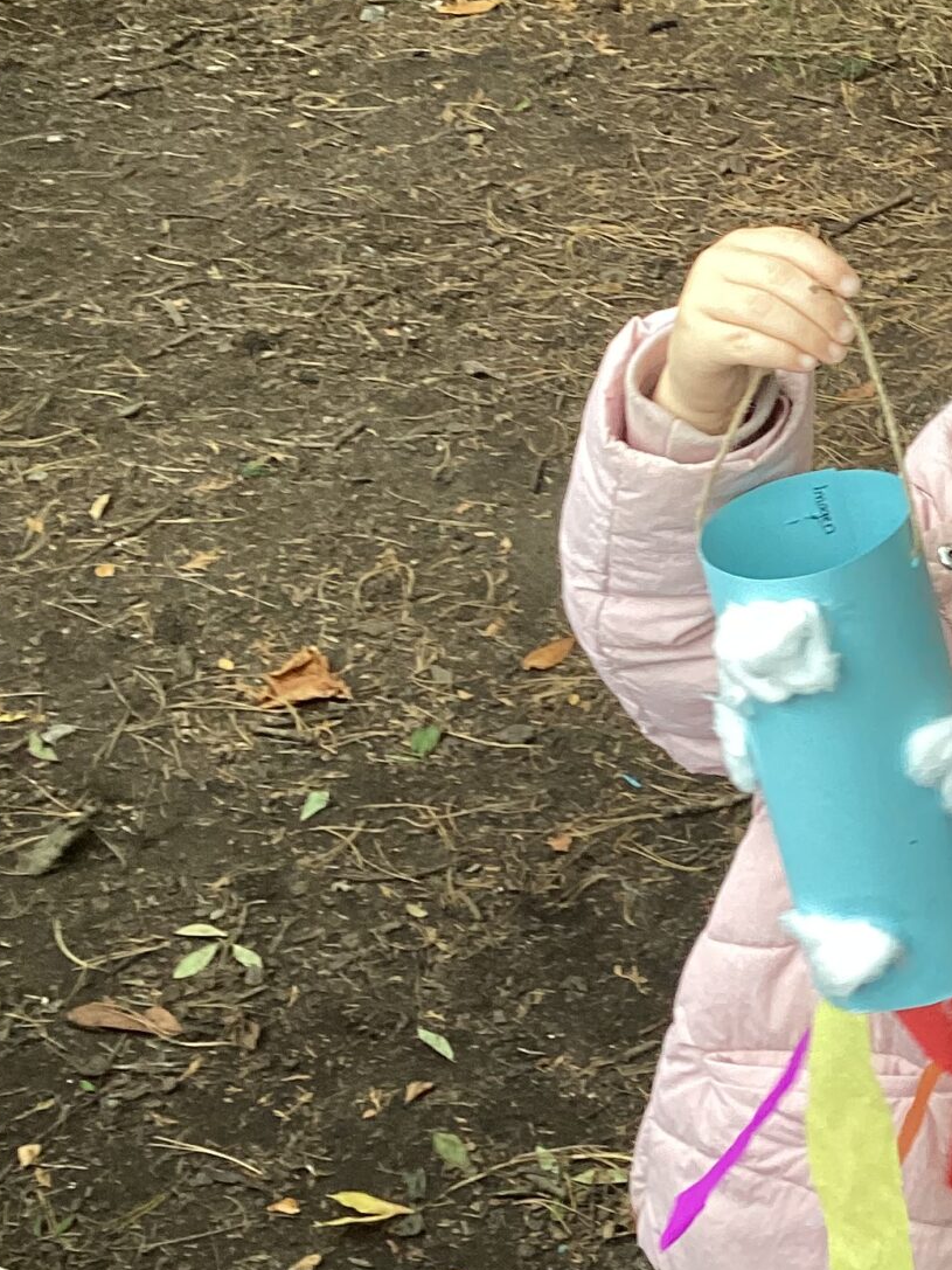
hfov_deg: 19.3
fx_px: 2677
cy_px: 733
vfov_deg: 26.6
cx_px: 1048
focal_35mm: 73
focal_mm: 3.3
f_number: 2.4
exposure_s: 1/50
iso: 64
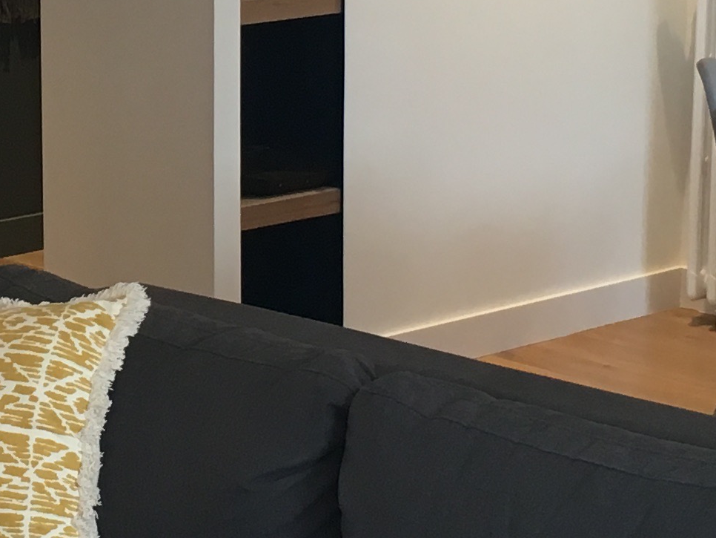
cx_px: 21
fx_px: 2503
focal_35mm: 121
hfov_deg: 16.0
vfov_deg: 12.2
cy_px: 93
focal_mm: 4.15
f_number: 2.2
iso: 40
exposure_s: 1/33
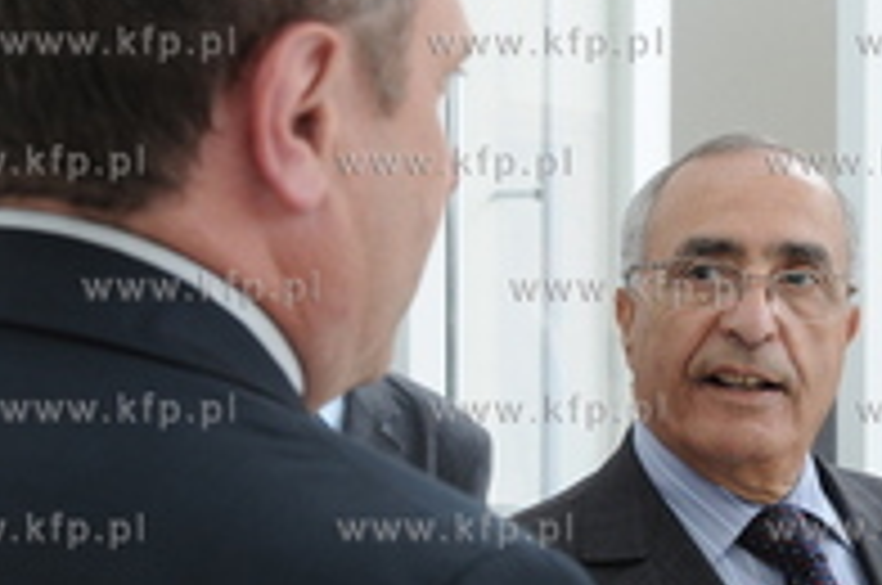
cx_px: 788
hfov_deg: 19.7
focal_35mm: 102
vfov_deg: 13.4
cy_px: 346
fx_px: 2495
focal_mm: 50
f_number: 8
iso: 2000
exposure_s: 1/250
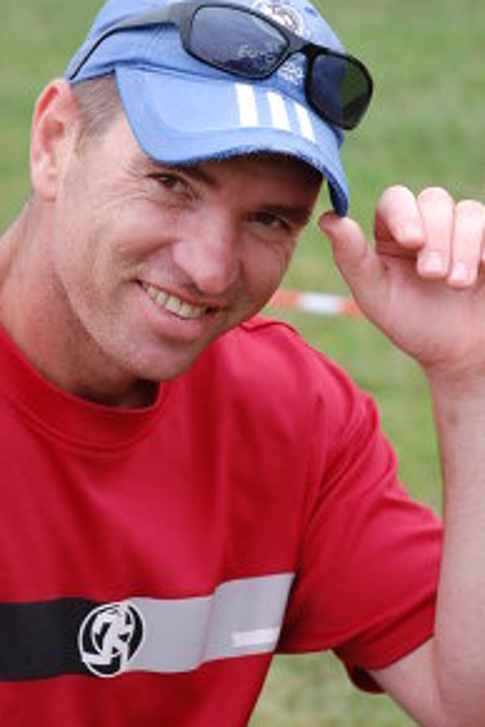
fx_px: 3657
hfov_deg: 7.6
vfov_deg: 11.4
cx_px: 209
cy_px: 370
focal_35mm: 181
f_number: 5.6
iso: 400
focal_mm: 90
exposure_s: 1/400
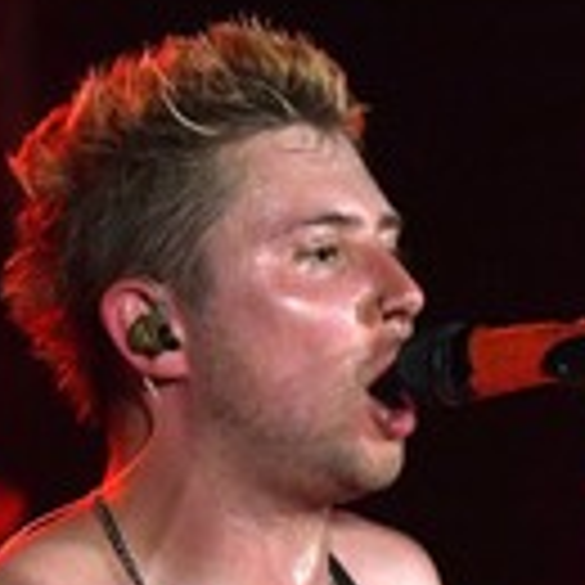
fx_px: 6176
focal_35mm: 323
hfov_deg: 5.4
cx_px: 371
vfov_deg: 5.4
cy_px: 608
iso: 3200
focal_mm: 110
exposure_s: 1/160
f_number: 4
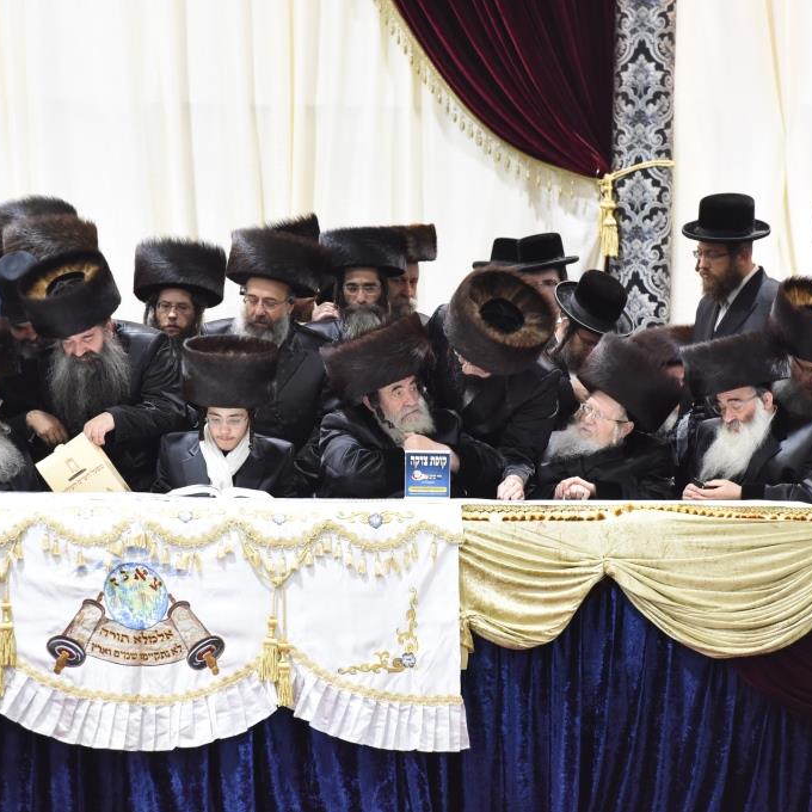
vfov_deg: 6.8
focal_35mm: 256
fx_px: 6794
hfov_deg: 6.8
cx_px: 408
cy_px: 407
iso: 3200
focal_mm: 200
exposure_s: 1/125
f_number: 4.5
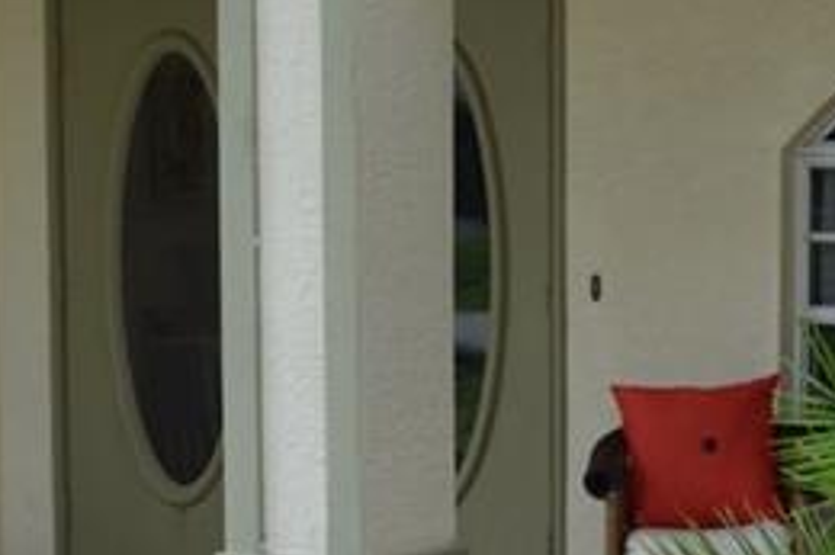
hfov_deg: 14.4
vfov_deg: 9.6
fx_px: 3291
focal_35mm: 142
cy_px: 574
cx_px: 700
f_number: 7.1
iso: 100
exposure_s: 1/200
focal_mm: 24
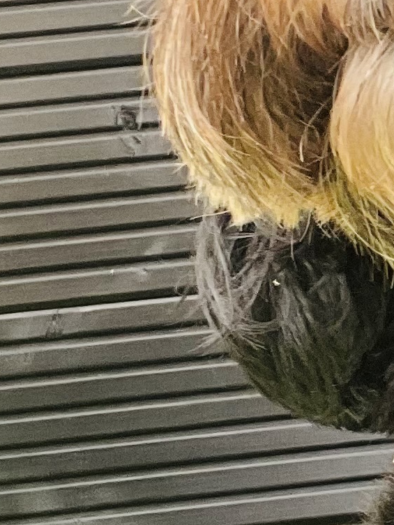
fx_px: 1866
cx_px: 798
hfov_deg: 10.9
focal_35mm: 123
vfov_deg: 16.0
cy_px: 243
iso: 64
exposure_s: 1/121
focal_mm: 2.71
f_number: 2.2
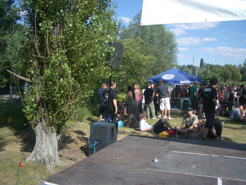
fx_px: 249
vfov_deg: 40.7
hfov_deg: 52.6
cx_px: 123
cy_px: 92
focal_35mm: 35
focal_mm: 5.8
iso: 50
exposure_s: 1/400
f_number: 4.3
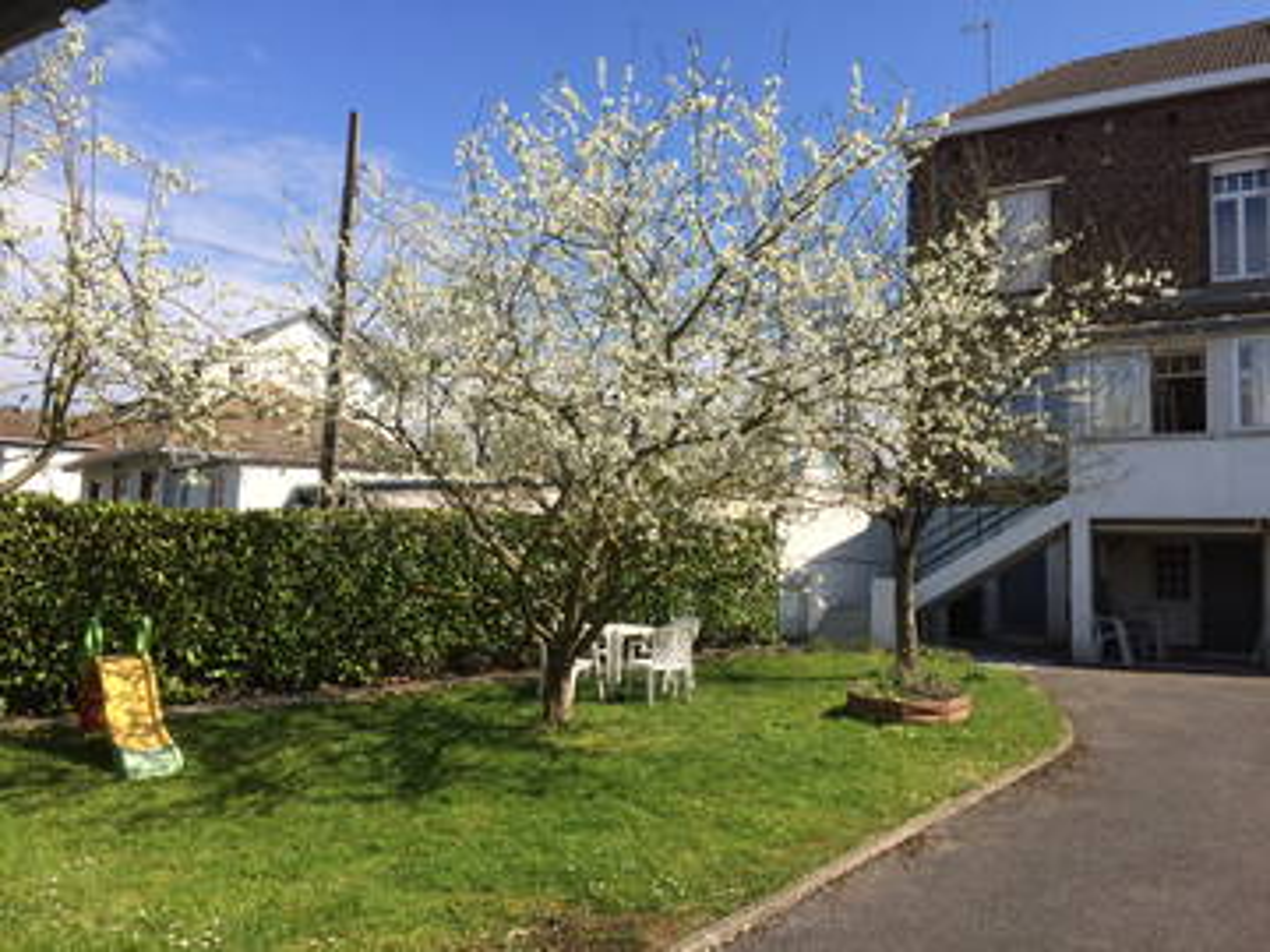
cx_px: 635
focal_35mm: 29
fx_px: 1064
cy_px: 476
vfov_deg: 48.2
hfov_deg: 61.7
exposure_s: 1/2160
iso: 32
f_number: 2.2
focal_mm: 4.15
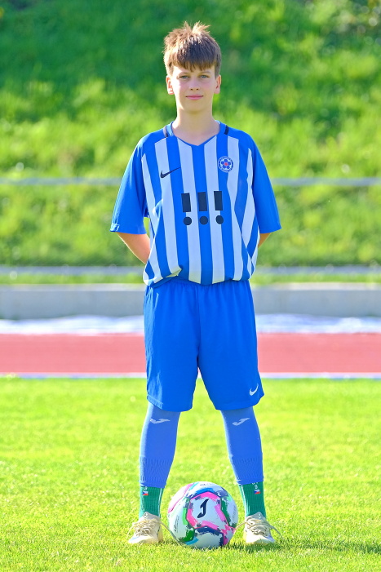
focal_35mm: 179
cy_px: 286
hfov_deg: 7.7
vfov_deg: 11.5
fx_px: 2843
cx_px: 190
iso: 320
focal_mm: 119.2
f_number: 2.8
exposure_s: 1/950
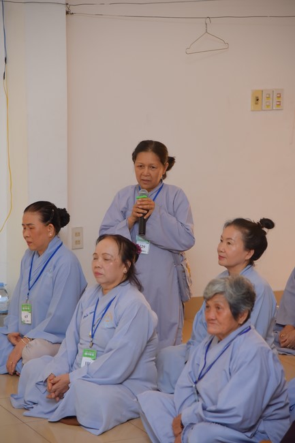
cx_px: 148
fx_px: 1291
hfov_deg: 13.0
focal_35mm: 105
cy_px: 222
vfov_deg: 19.5
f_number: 4.5
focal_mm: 105
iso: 640
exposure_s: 1/125
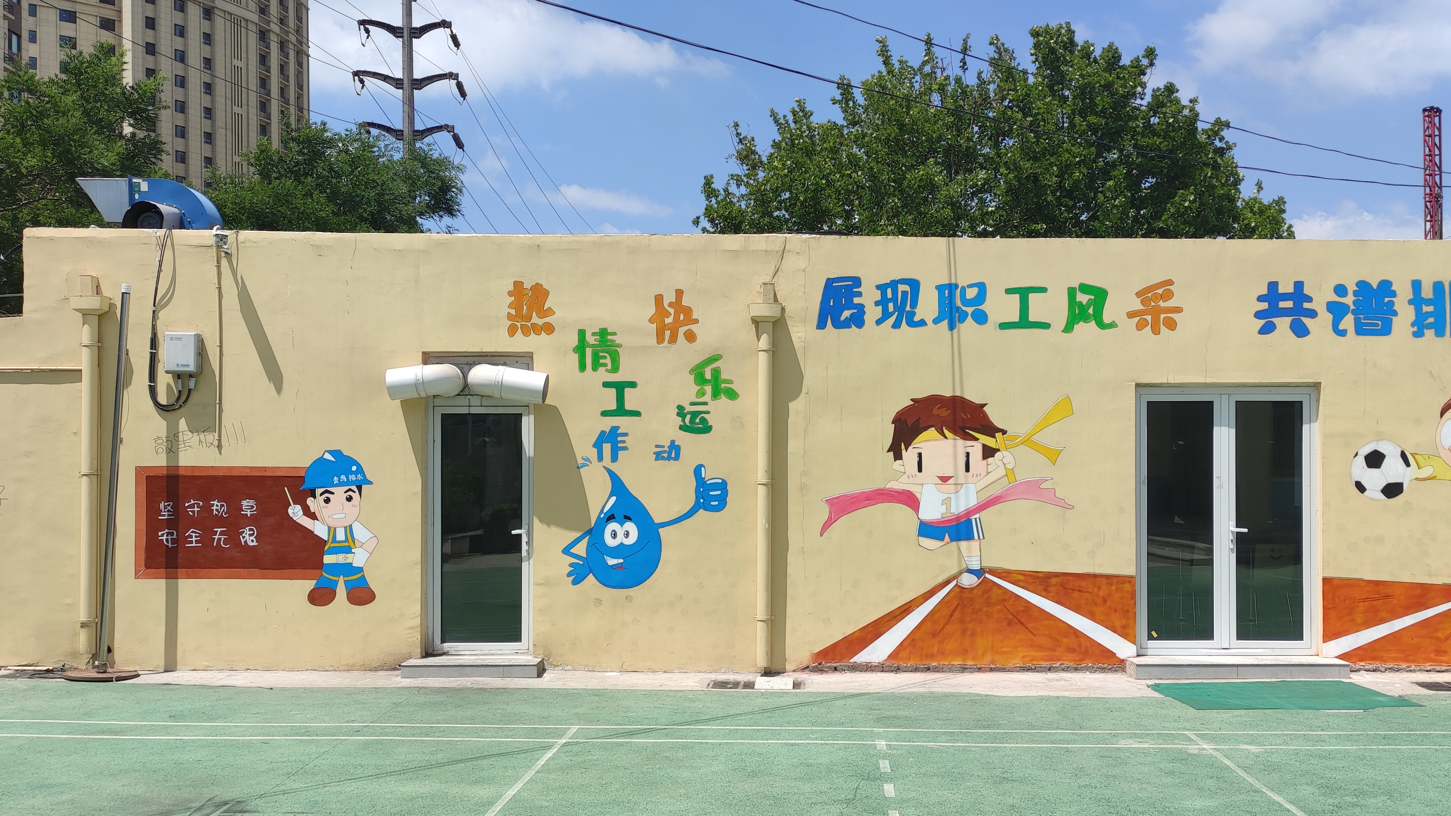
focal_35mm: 36
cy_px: 462
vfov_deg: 32.8
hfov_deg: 55.2
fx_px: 1385
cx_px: 779
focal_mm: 5.43
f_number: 1.89
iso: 50
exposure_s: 1/1506
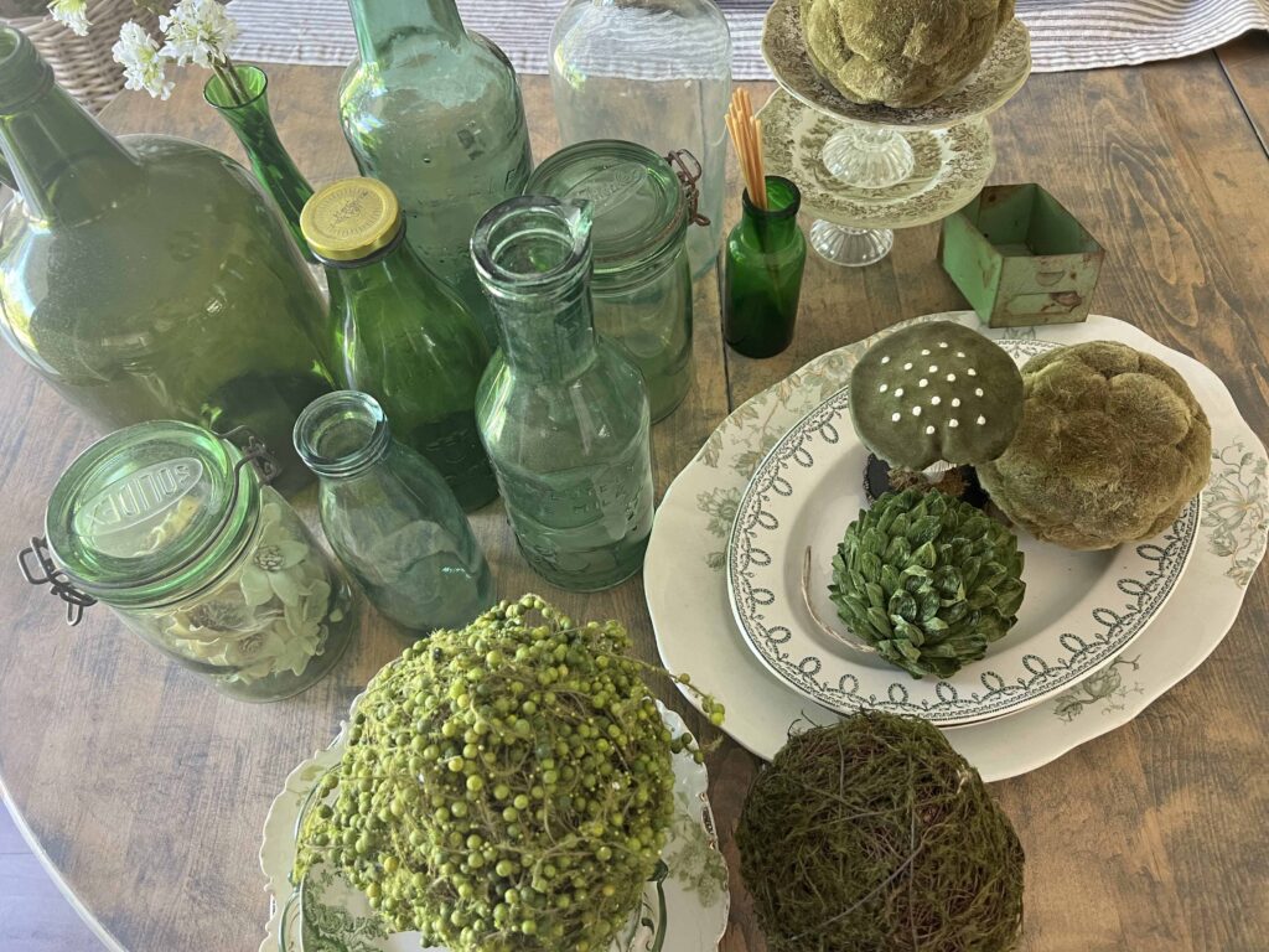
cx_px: 634
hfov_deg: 67.3
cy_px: 476
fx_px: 953
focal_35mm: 26
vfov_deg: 53.1
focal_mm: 5.7
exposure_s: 1/60
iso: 200
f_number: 1.5
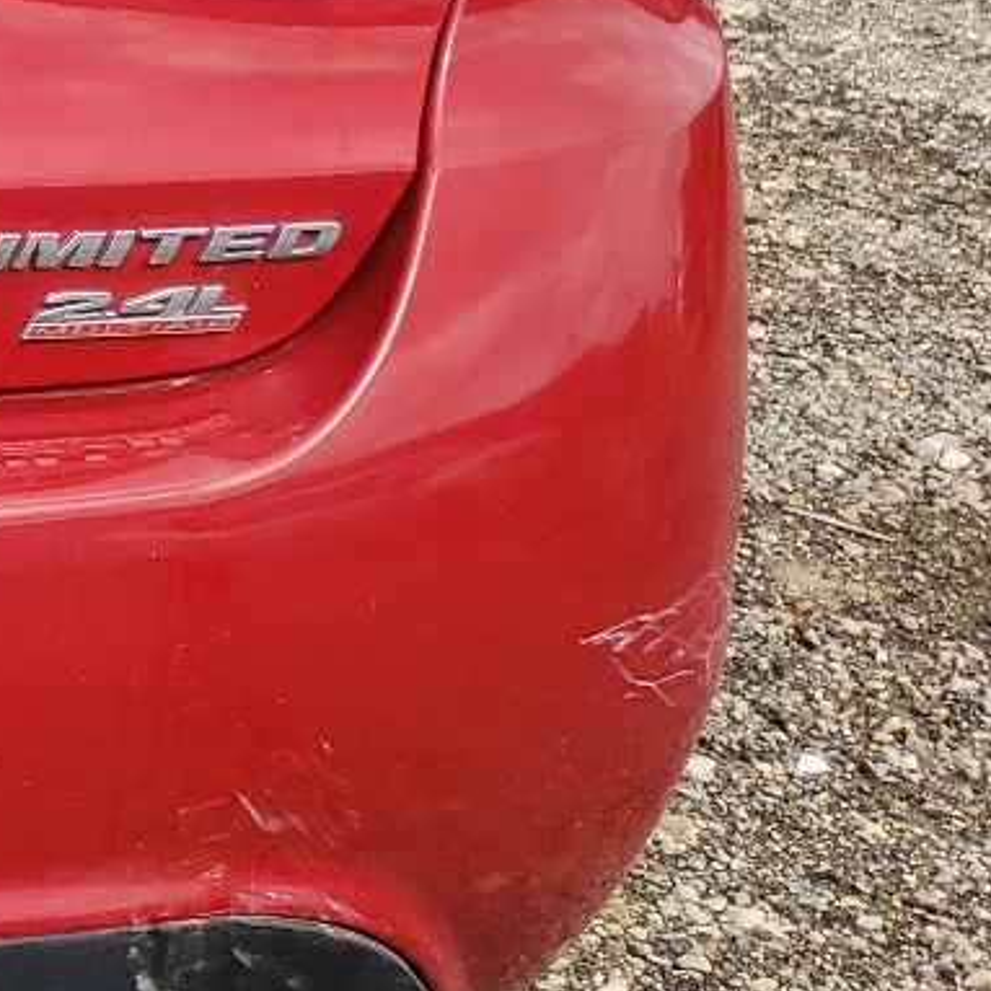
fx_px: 3109
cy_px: -80
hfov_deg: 15.0
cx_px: -950
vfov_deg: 17.5
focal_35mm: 96
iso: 50
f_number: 1.5
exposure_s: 1/2000
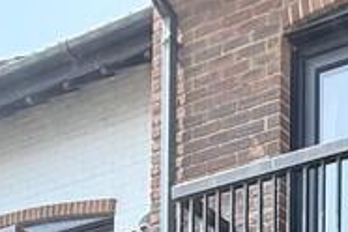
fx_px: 773
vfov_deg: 11.7
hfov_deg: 22.0
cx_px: 488
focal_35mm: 80
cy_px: 644
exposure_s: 1/535
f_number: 2.2
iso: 50
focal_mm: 2.22
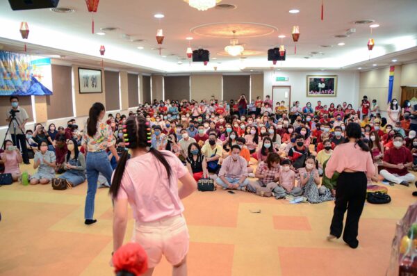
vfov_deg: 47.7
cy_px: 138
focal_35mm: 27
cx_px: 208
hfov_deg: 67.5
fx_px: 312
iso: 800
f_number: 4
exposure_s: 1/50
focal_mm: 18
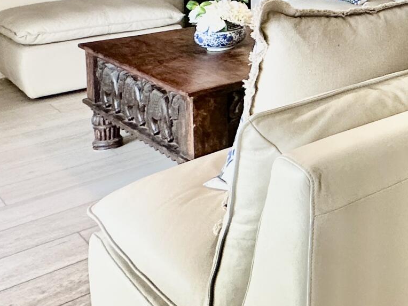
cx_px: 598
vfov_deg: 23.7
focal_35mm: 55
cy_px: -81
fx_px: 648
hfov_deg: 26.4
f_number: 2.2
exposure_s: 1/120
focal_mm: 2.22
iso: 200
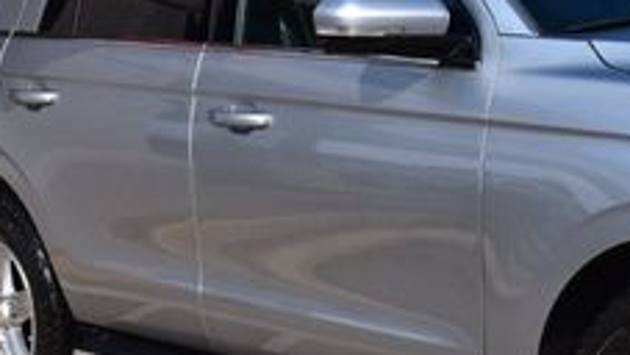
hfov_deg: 17.8
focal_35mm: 119
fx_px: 1997
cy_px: 119
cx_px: 450
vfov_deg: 10.2
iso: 360
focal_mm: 27
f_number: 11
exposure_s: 1/500
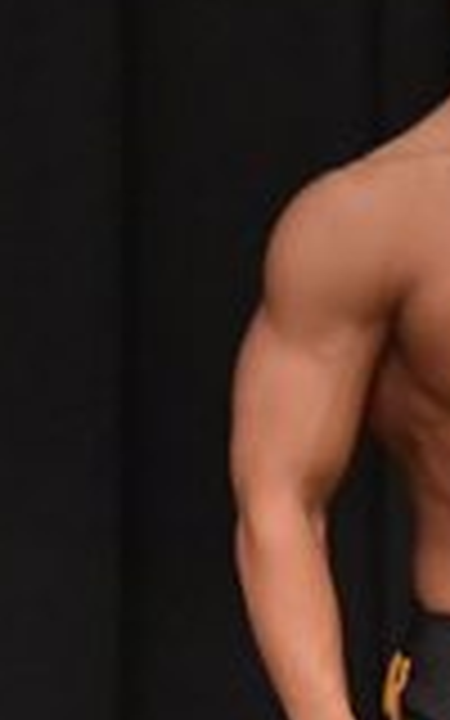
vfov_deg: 1.8
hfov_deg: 1.1
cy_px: 810
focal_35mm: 1188
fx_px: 23311
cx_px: 533
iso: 6400
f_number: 5.6
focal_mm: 160
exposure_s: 1/400
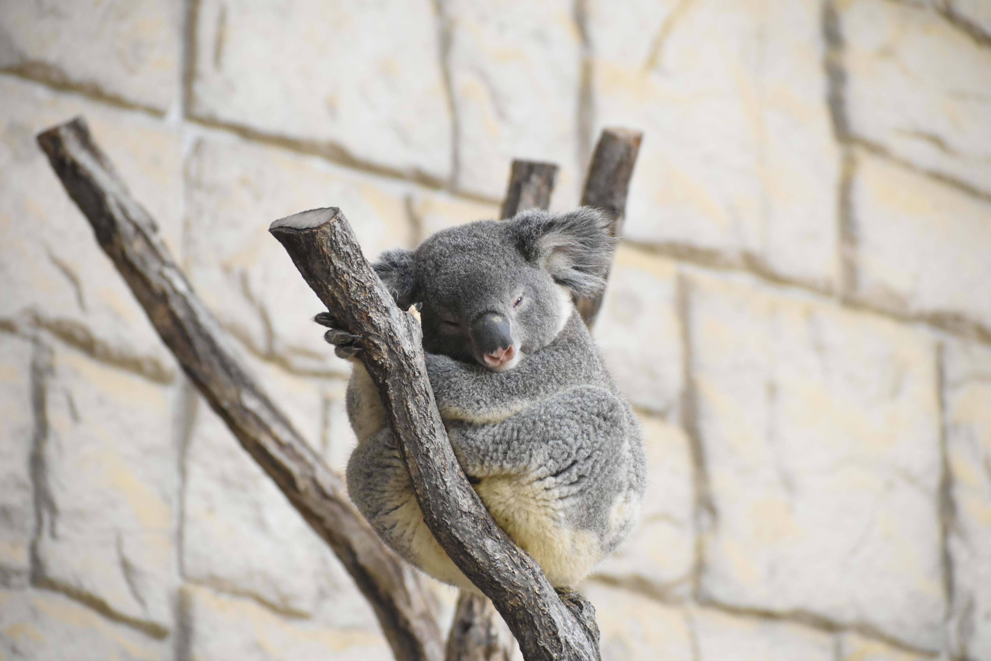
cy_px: 330
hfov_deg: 9.1
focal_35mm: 225
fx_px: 6195
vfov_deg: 6.1
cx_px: 496
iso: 3200
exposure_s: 1/125
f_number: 5.6
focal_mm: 150
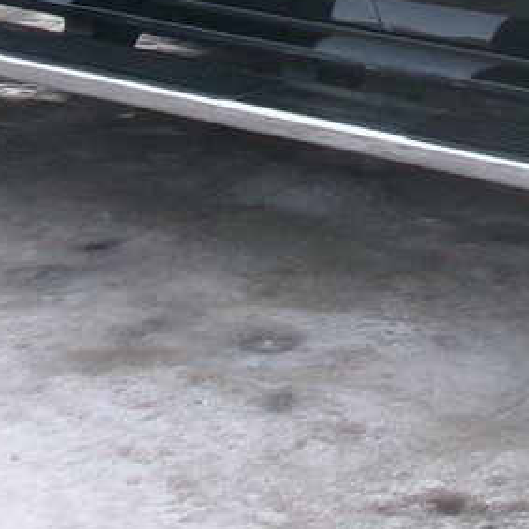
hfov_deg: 9.5
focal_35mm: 179
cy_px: -297
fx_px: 3095
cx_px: 755
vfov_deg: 9.5
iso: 100
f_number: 10.8
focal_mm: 5.1
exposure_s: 1/38
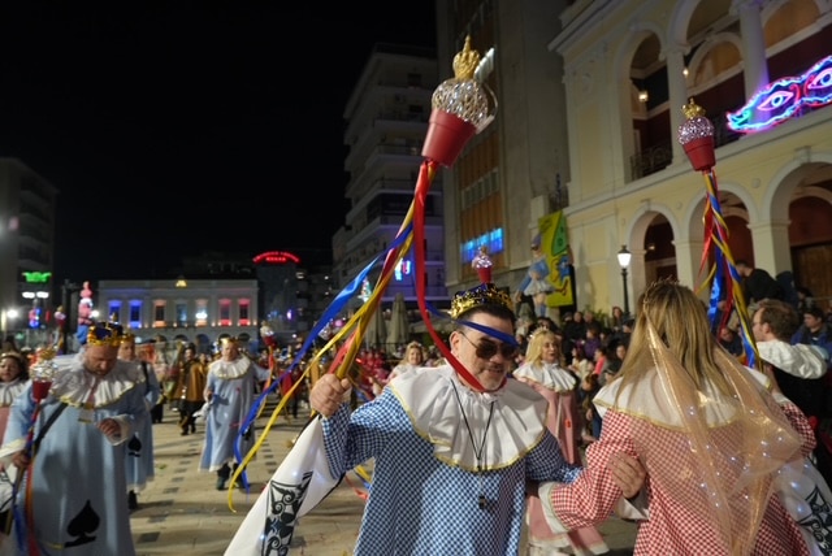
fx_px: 555
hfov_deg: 73.7
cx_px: 416
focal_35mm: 24
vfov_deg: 53.2
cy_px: 278
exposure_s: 1/250
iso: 2000
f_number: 4
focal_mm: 24
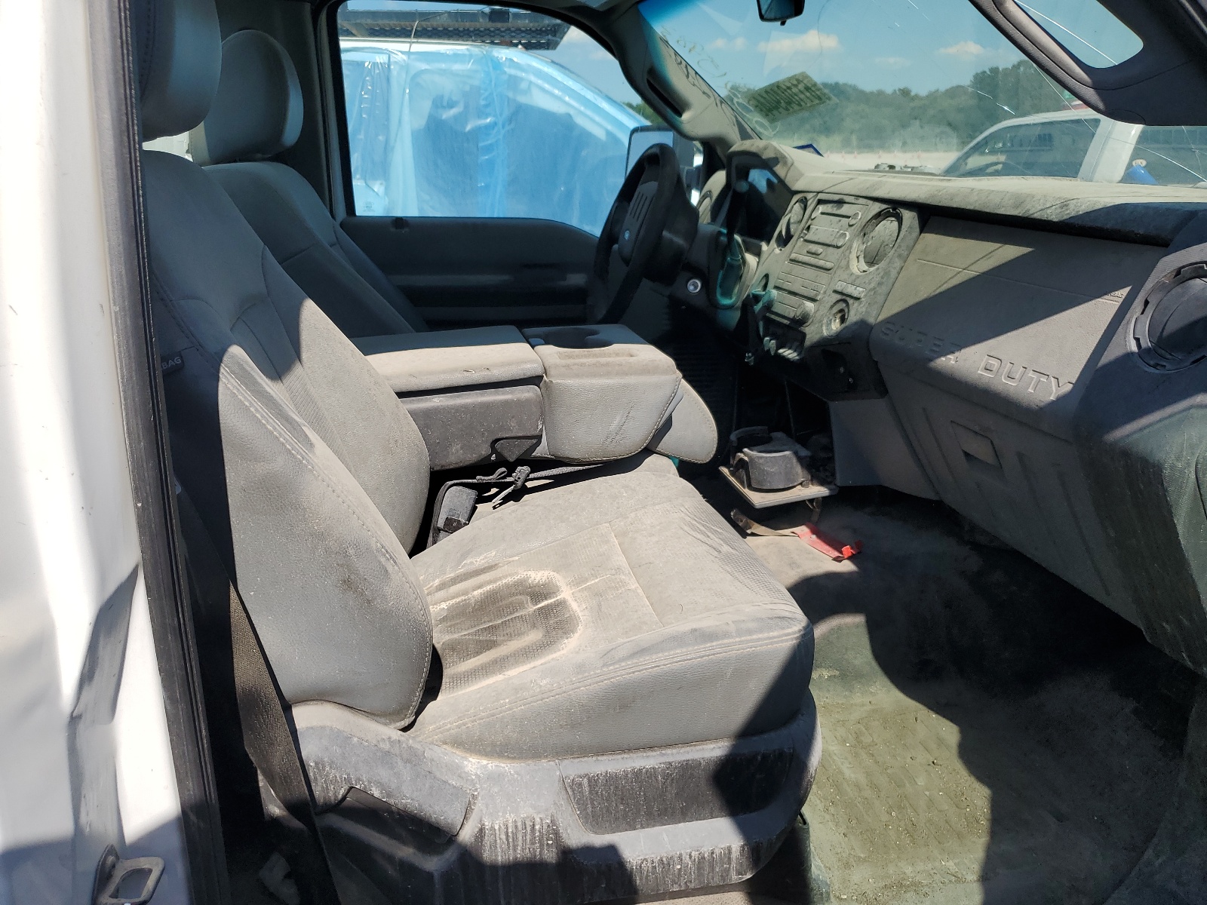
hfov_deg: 67.3
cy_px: 452
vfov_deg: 53.1
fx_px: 907
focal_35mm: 26
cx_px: 604
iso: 50
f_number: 1.5
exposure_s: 1/3333
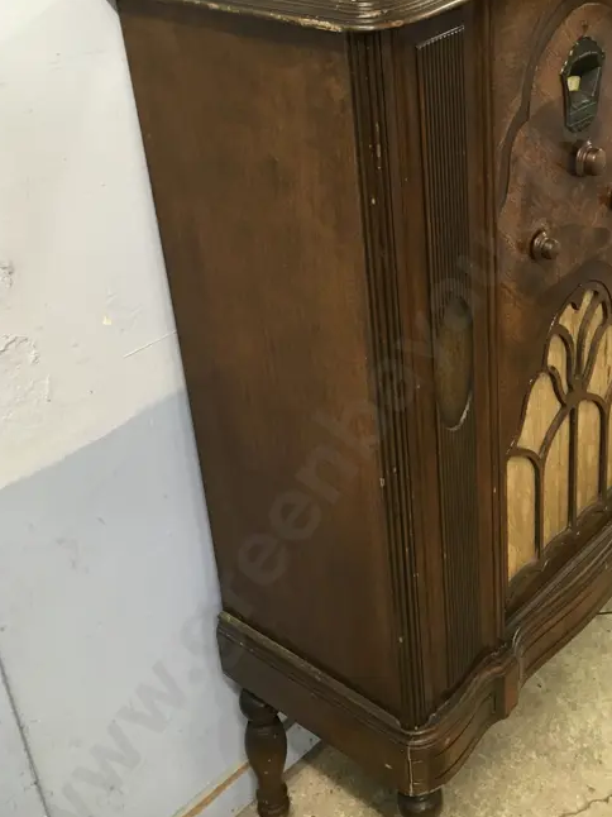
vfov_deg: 41.1
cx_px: 430
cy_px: 334
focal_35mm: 46
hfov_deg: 31.1
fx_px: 1085
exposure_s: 1/33
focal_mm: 4.15
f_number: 2.2
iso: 160
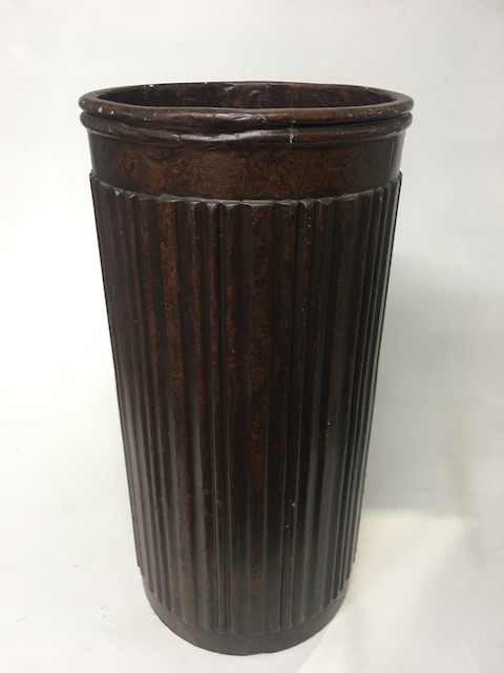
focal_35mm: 29
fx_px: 563
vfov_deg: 61.7
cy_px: 336
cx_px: 252
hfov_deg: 48.2
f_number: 2.2
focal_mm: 4.15
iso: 100
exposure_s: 1/33
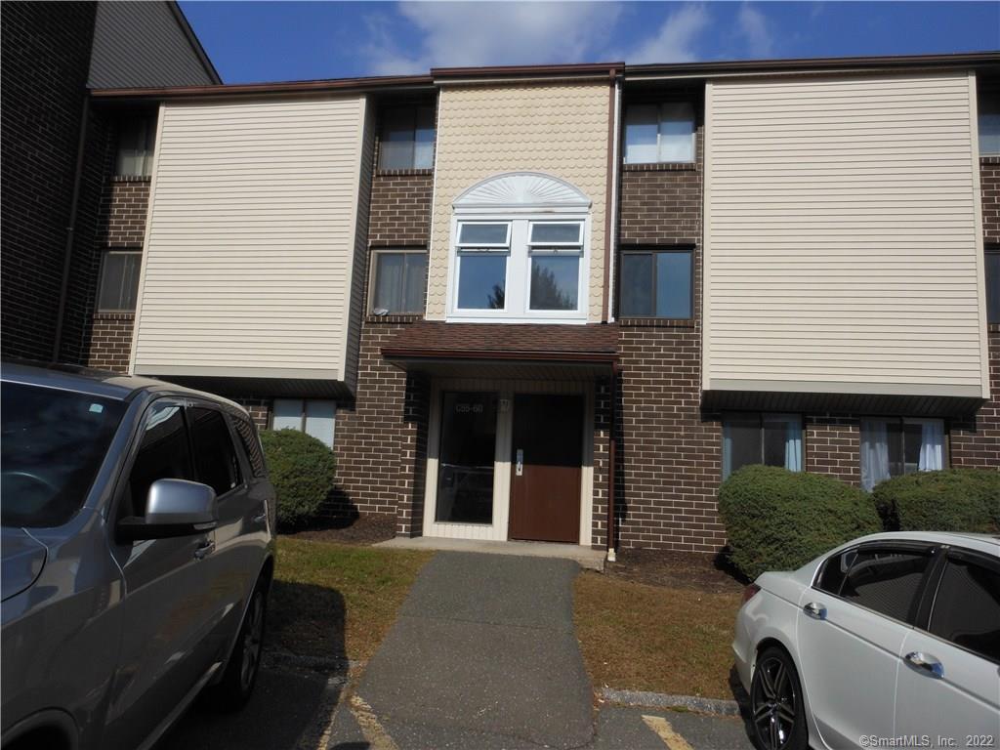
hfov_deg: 63.4
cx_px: 500
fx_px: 809
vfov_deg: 49.7
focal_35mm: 28
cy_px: 375
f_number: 3.7
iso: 80
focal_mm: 5
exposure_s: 1/1500
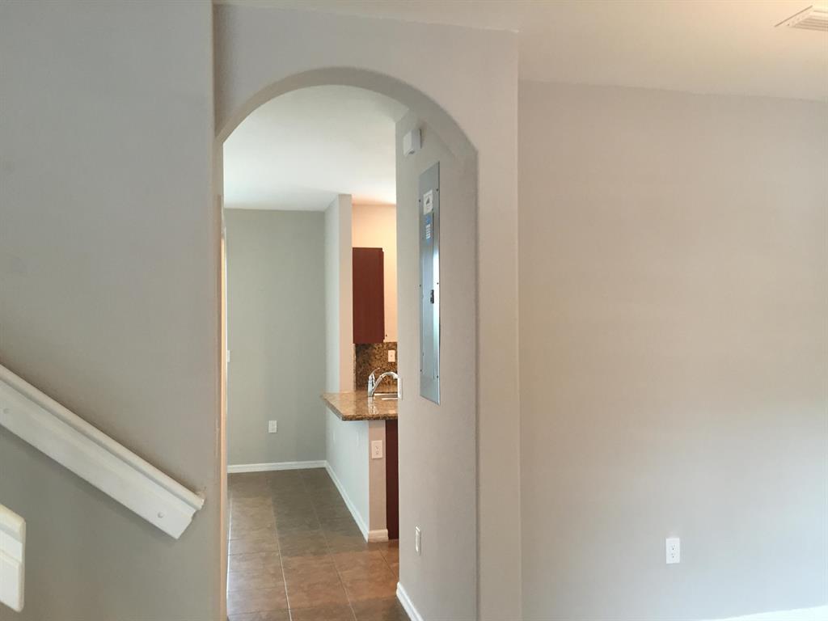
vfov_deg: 48.2
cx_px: 414
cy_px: 310
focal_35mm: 29
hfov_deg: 61.7
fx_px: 694
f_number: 2.2
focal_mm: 4.15
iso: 80
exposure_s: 1/30
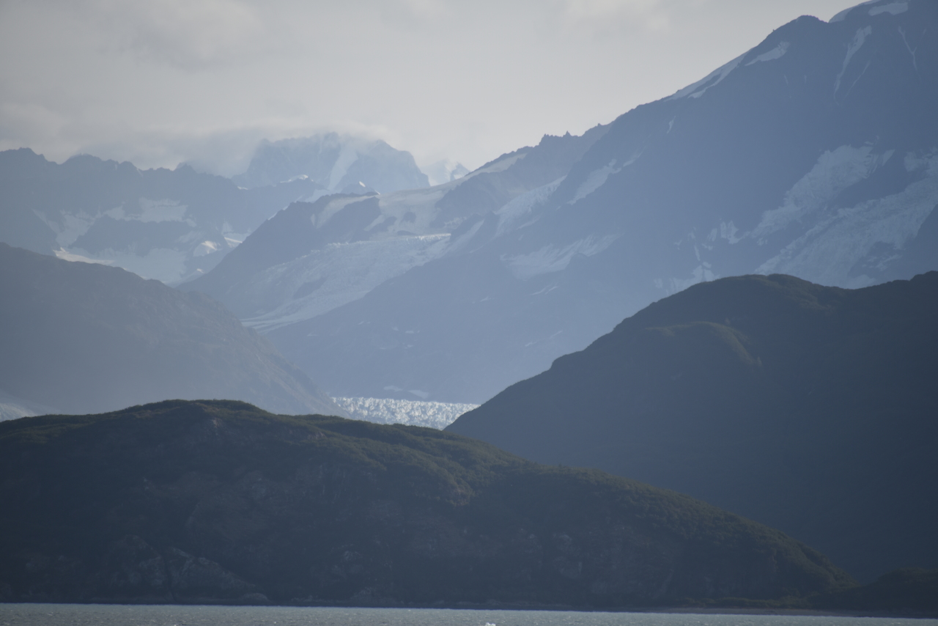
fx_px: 7818
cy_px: 313
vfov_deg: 4.6
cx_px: 469
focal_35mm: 300
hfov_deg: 6.9
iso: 100
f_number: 5.6
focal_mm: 300
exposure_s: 1/640
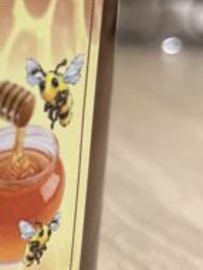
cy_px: 129
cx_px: -114
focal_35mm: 82
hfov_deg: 16.3
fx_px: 640
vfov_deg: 23.8
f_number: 1.6
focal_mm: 5.1
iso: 320
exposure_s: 1/50
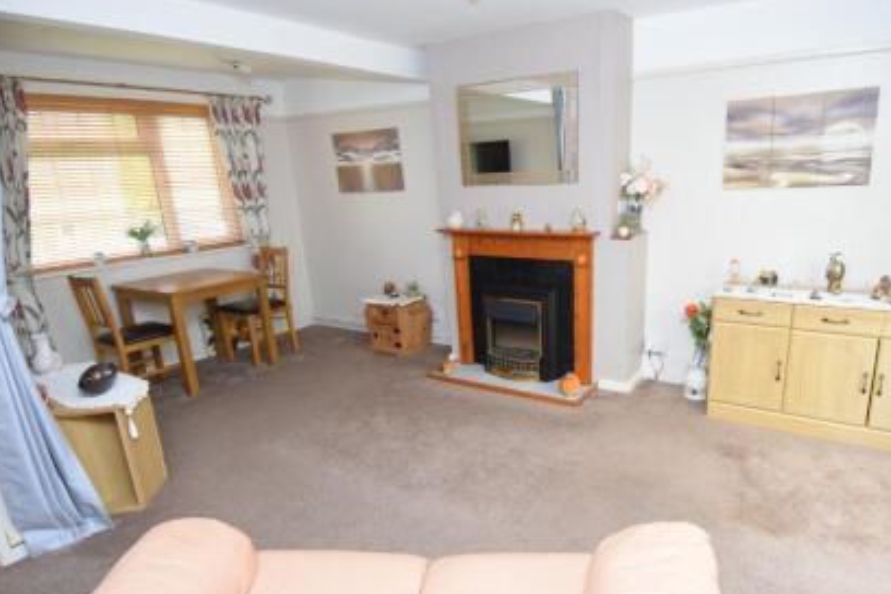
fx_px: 520
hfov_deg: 80.7
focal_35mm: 21
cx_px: 509
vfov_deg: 59.4
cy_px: 324
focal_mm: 12
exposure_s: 1/60
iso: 2000
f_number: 4
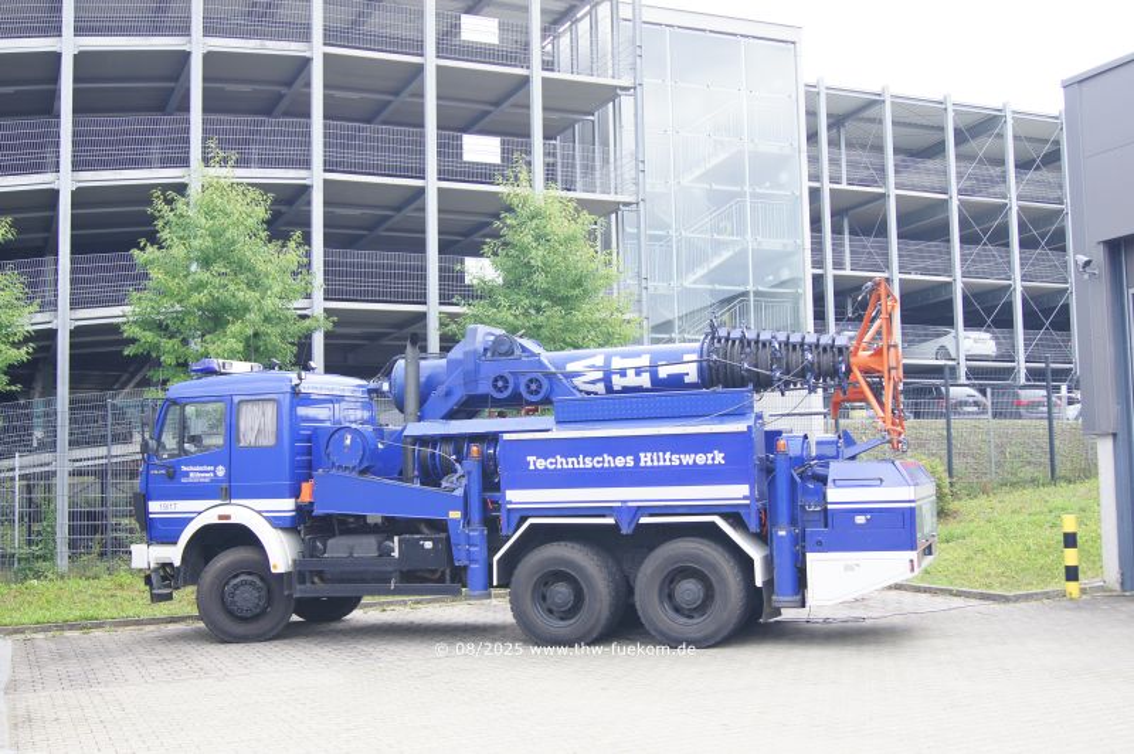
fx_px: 1227
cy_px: 377
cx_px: 567
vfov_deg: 34.2
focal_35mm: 39
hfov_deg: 49.6
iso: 100
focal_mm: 26
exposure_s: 1/50
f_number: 5
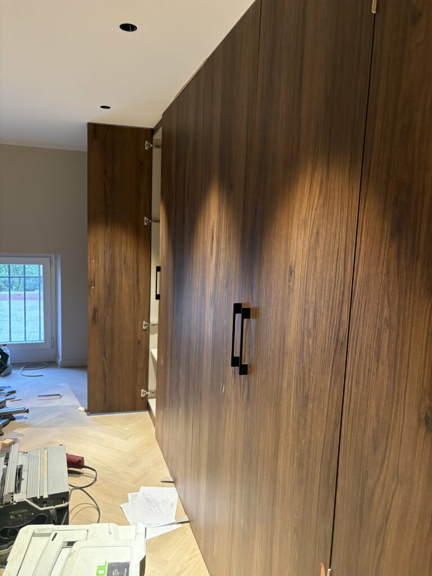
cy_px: 288
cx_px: 216
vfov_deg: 67.3
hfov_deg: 53.1
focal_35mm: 26
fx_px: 433
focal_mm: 5.96
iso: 250
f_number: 1.6
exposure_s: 1/50
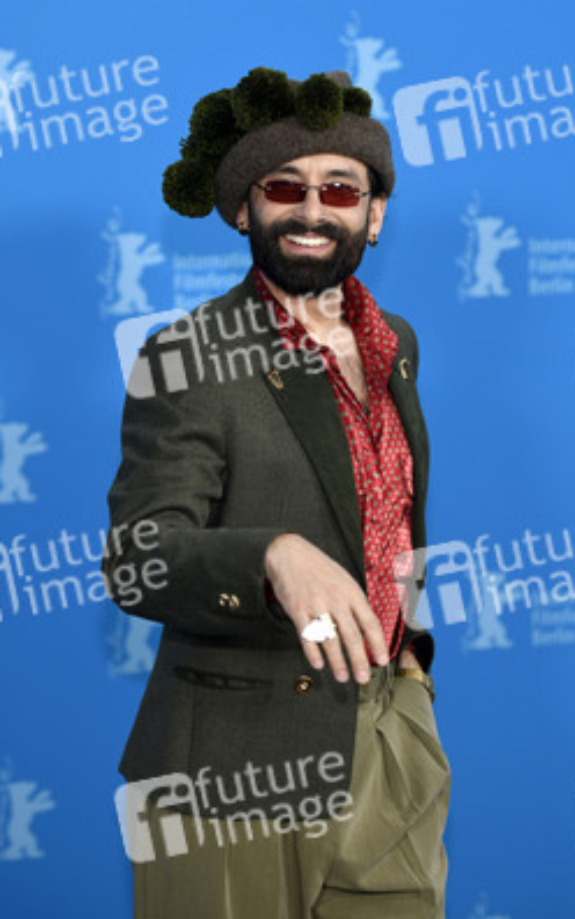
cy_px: 460
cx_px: 301
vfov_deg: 19.3
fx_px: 2704
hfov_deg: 12.1
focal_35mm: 108
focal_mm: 105
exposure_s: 1/320
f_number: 3.2
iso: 640
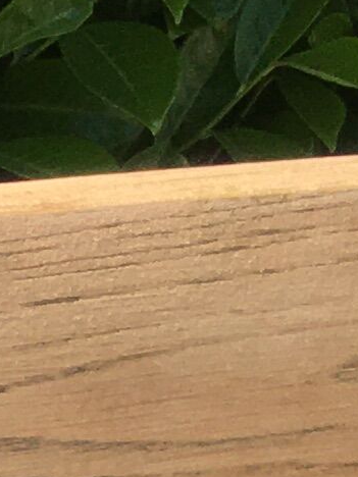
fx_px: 3447
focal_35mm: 250
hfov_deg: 5.2
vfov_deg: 7.3
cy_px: 1223
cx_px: -1099
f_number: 2.2
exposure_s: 1/938
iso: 25
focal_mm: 4.15
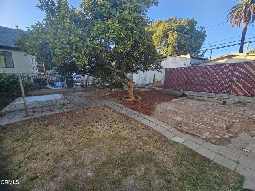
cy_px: 96
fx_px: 96
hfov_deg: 106.2
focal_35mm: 13
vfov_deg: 89.9
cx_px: 128
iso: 50
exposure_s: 1/196
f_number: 2.2
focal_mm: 2.2
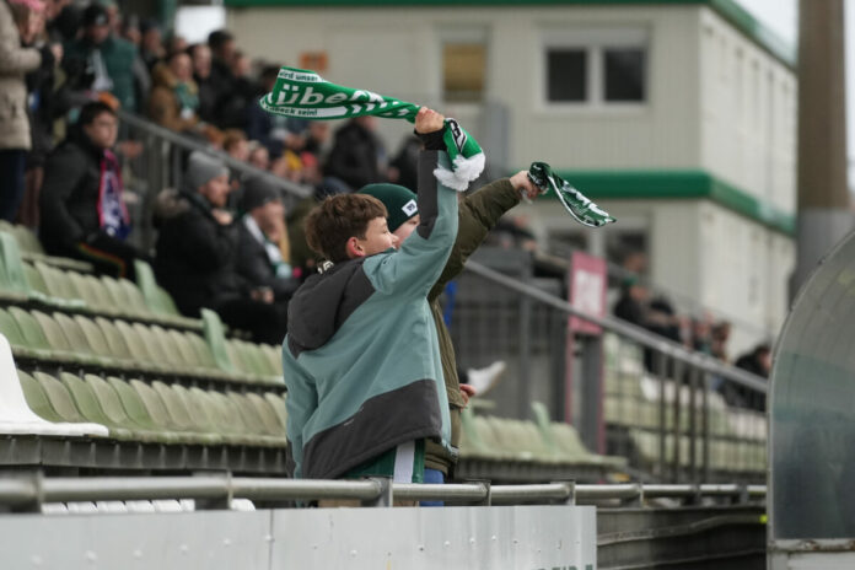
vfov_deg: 6.9
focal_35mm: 200
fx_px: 4750
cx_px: 428
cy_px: 285
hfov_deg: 10.3
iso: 2500
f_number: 4
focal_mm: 200
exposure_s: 1/1000
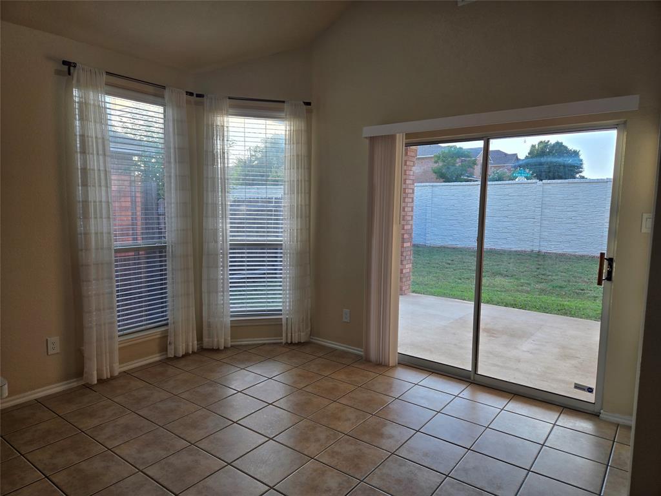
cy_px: 248
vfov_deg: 58.9
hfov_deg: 73.9
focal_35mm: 23
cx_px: 330
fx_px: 439
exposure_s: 1/120
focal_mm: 5.4
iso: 25
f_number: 1.8
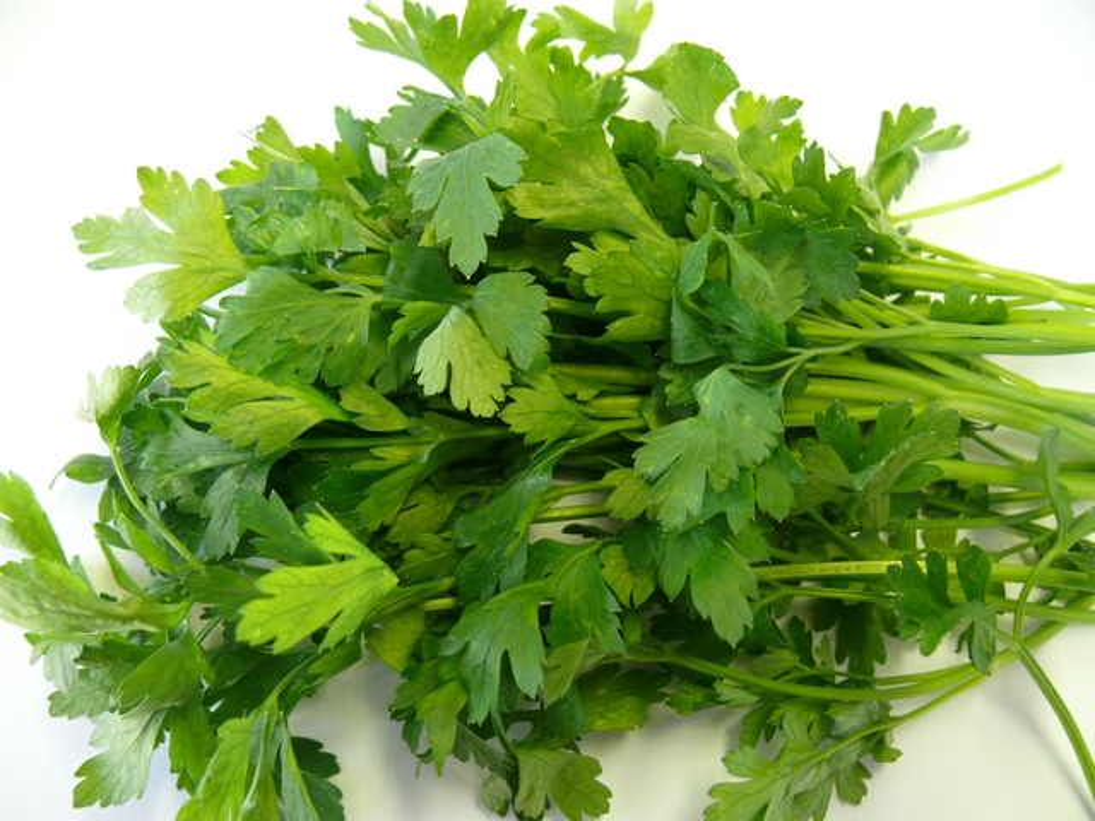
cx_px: 548
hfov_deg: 52.6
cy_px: 410
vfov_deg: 40.7
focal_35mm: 35
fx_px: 1107
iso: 200
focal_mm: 7.4
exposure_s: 1/25
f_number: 2.8
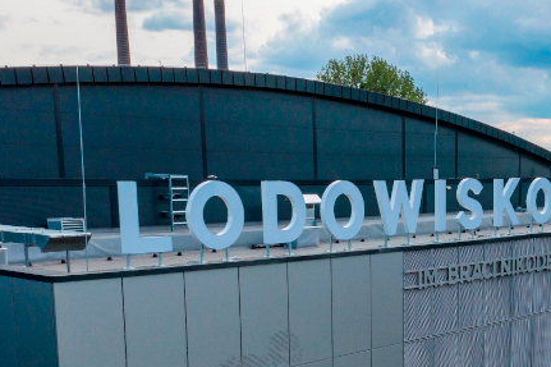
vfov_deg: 20.5
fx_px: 994
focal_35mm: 65
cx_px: 449
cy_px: 331
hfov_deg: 30.2
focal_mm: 10.26
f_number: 7.1
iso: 100
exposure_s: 1/240
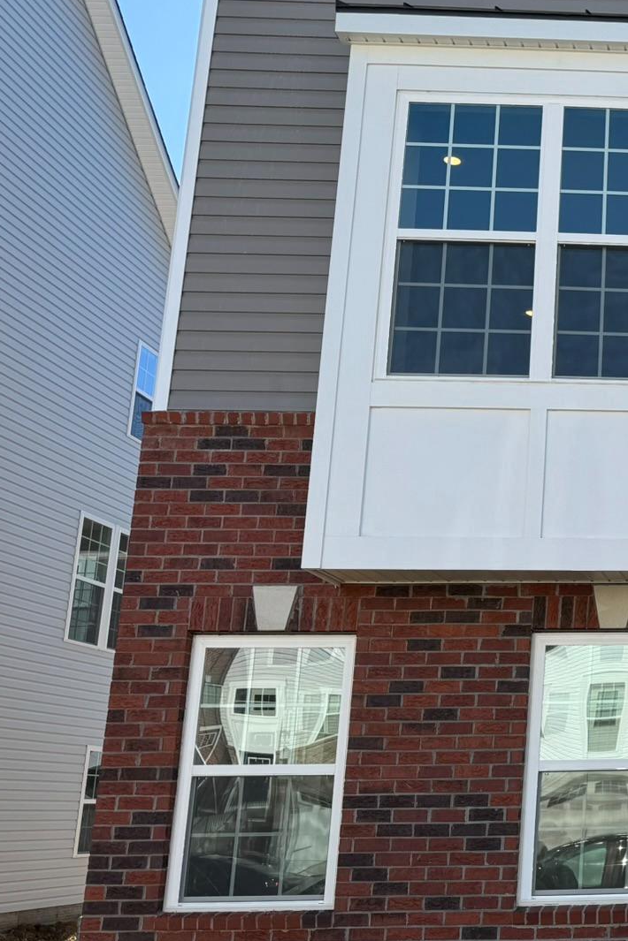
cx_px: 885
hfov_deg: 23.6
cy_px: 519
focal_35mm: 48
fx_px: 1256
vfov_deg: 41.1
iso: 80
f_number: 1.78
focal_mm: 6.76
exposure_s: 1/1869
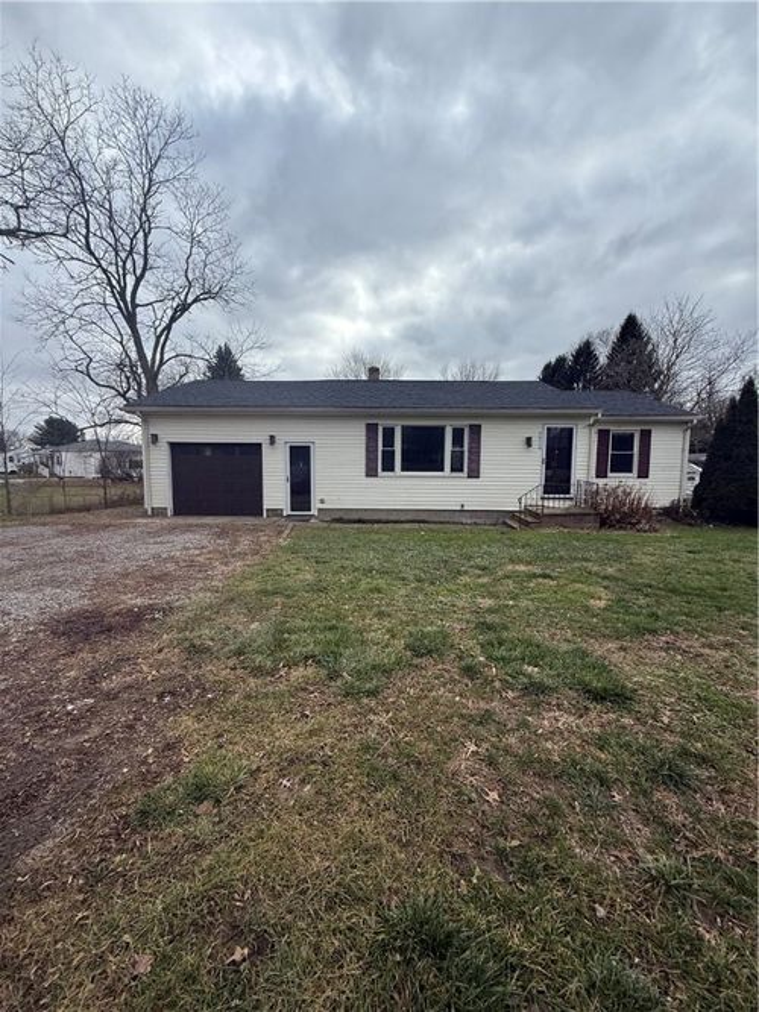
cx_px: 380
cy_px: 506
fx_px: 409
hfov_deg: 85.7
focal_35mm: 14
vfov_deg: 102.1
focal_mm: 2.22
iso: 50
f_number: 2.2
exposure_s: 1/717
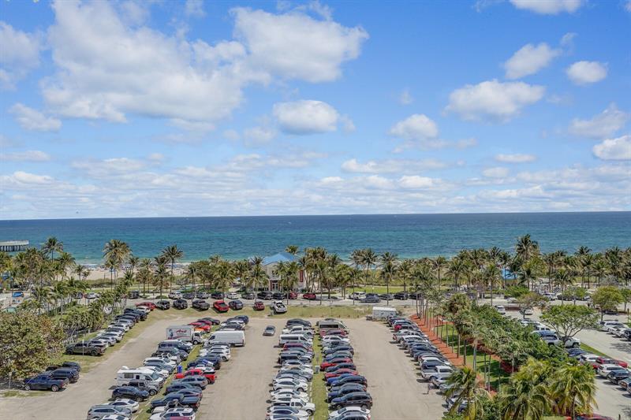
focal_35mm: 35
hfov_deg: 54.4
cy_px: 210
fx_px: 613
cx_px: 316
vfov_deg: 37.8
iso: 320
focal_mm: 35
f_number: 5.6
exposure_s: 1/3200
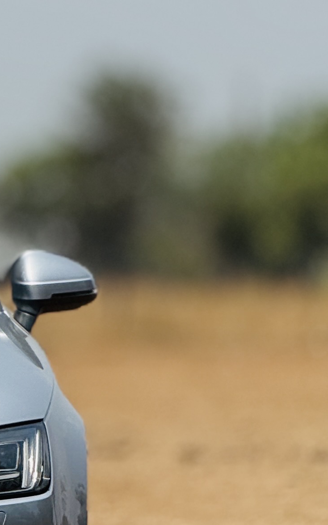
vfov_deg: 4.8
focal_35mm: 437
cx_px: -332
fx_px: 6249
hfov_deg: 3.0
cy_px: 215
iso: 64
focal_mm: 15.66
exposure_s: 1/2439
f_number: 2.8
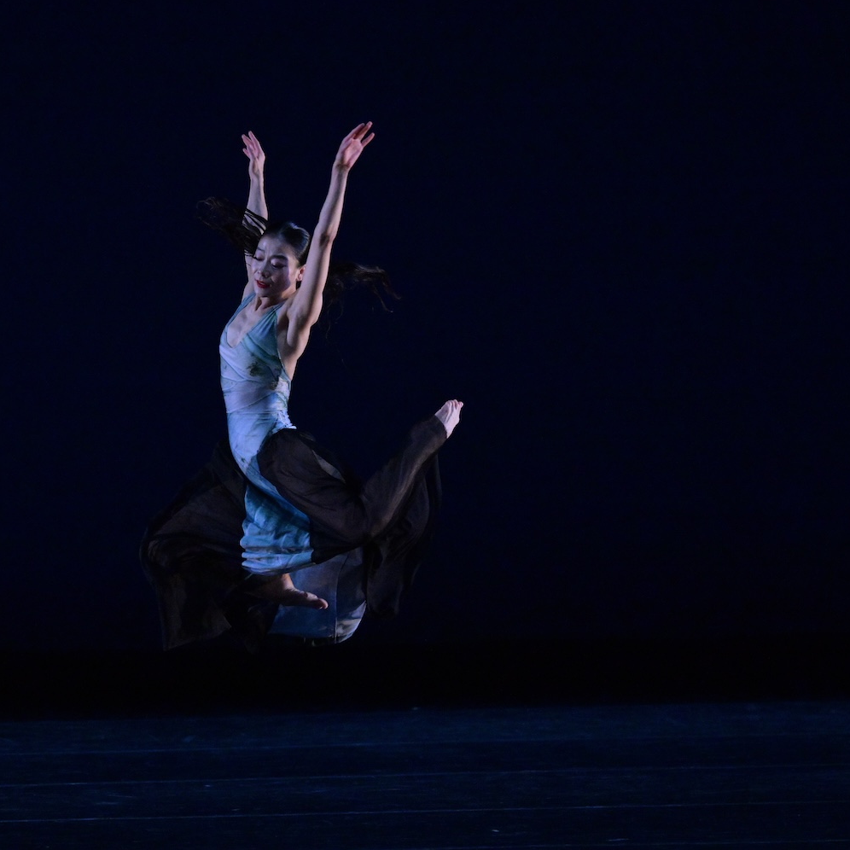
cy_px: 424
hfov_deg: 4.0
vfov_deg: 4.0
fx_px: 12085
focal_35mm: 435
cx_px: 352
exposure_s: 1/400
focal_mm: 340
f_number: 4
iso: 5000
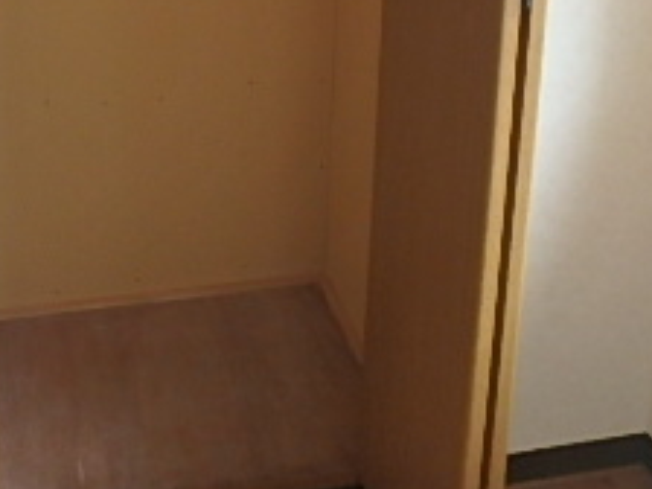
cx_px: 154
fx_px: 1130
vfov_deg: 21.3
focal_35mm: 60
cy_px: -204
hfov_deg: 31.5
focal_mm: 3.7
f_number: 3.5
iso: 200
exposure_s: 1/50
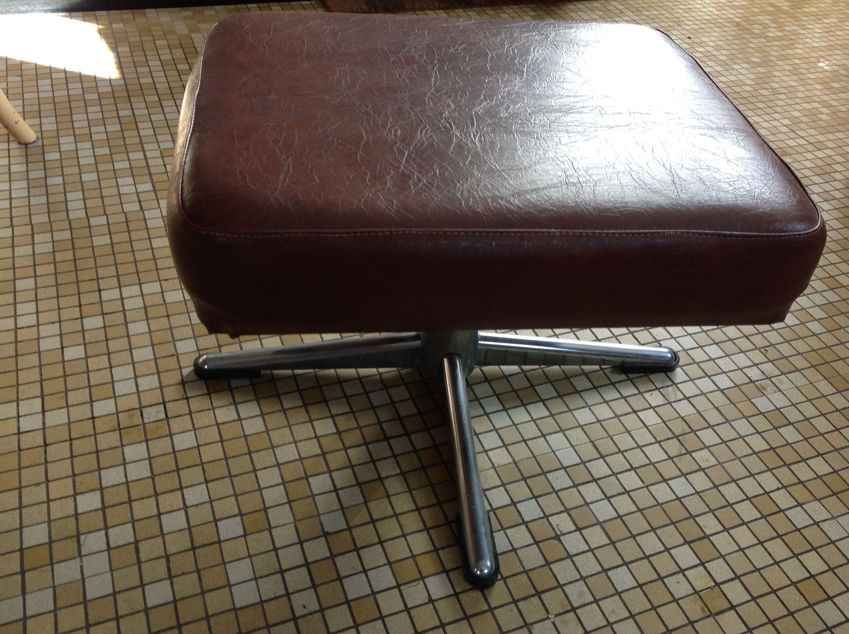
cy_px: 317
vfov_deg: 40.6
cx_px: 424
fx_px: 857
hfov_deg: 52.7
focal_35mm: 35
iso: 50
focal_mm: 4.28
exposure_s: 1/40
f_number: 2.4
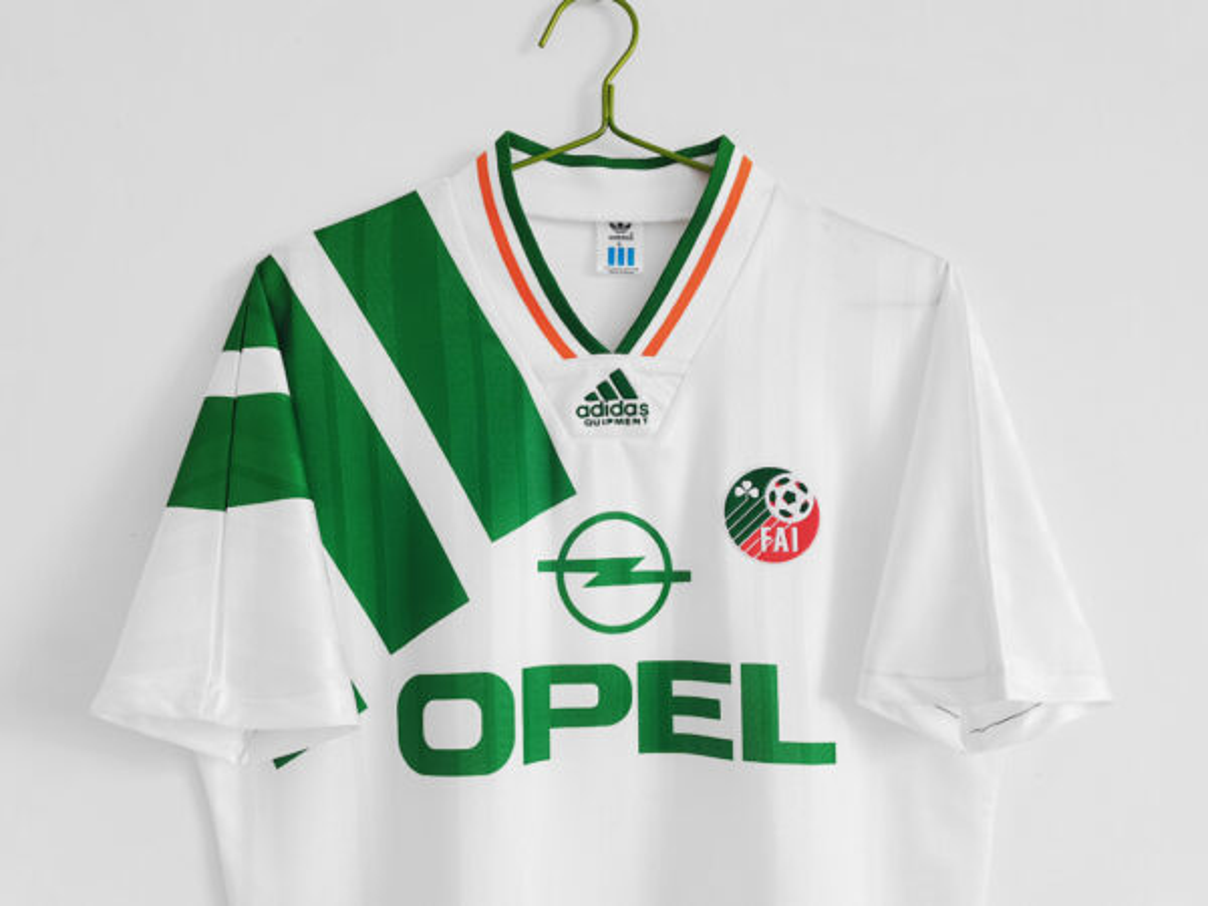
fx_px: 907
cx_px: 604
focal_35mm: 26
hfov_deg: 67.3
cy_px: 453
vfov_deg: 53.1
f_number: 1.8
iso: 125
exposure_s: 1/100
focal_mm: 5.58
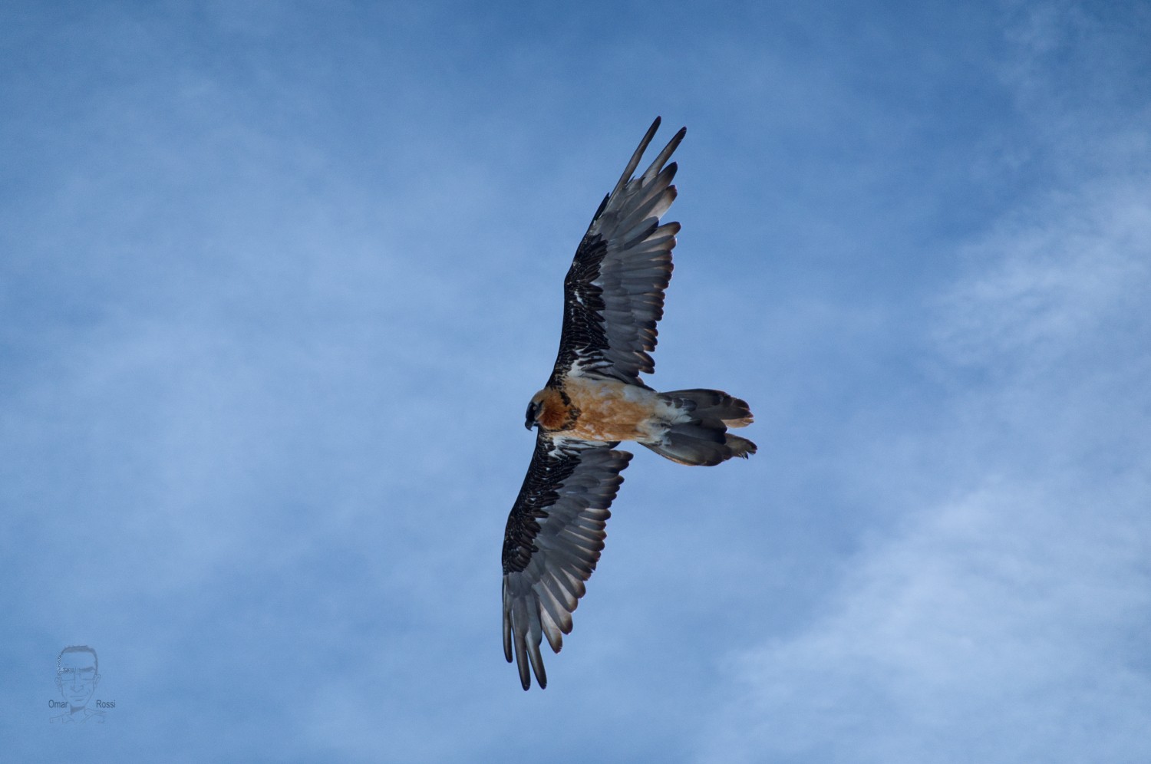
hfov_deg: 10.3
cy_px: 382
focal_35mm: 200
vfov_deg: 6.8
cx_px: 576
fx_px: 6386
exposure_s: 1/6400
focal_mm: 72
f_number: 4.5
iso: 100
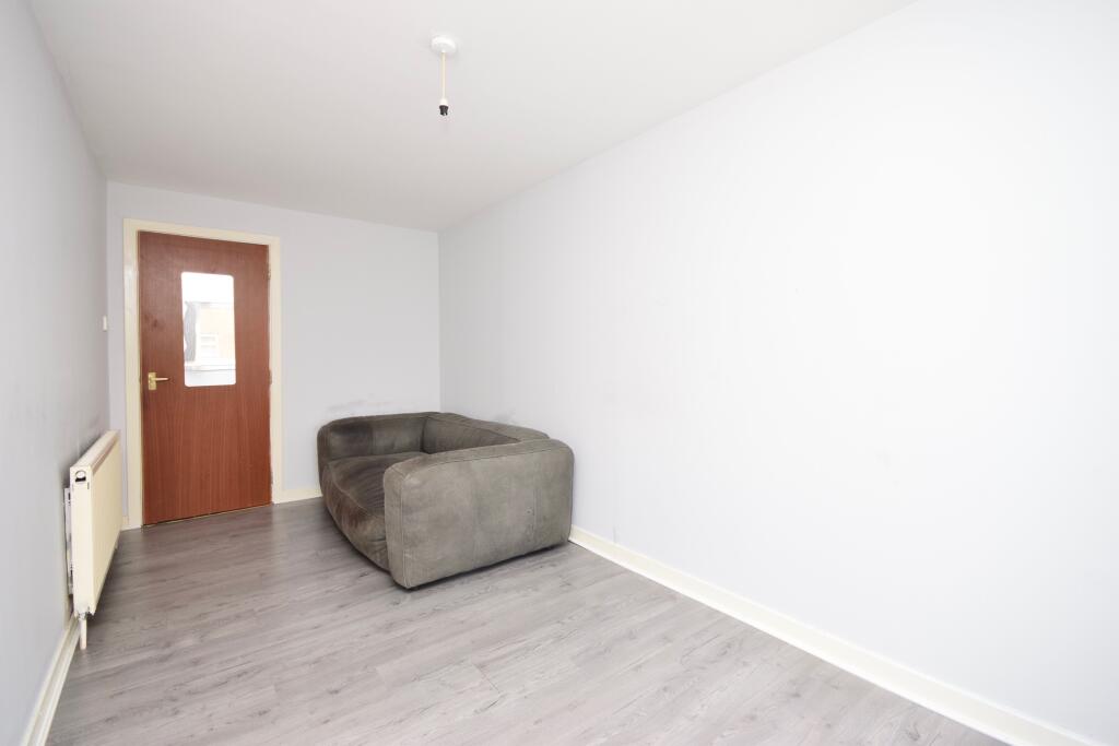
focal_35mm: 15
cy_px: 373
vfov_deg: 77.3
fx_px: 466
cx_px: 560
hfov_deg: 100.4
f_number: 7.1
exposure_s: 1/80
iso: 800
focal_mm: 10
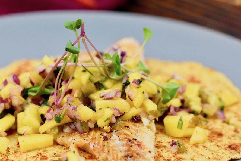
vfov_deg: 7.6
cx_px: 105
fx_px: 1215
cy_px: 90
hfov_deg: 11.3
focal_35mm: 182
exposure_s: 1/125
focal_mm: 105
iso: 400
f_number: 5.6
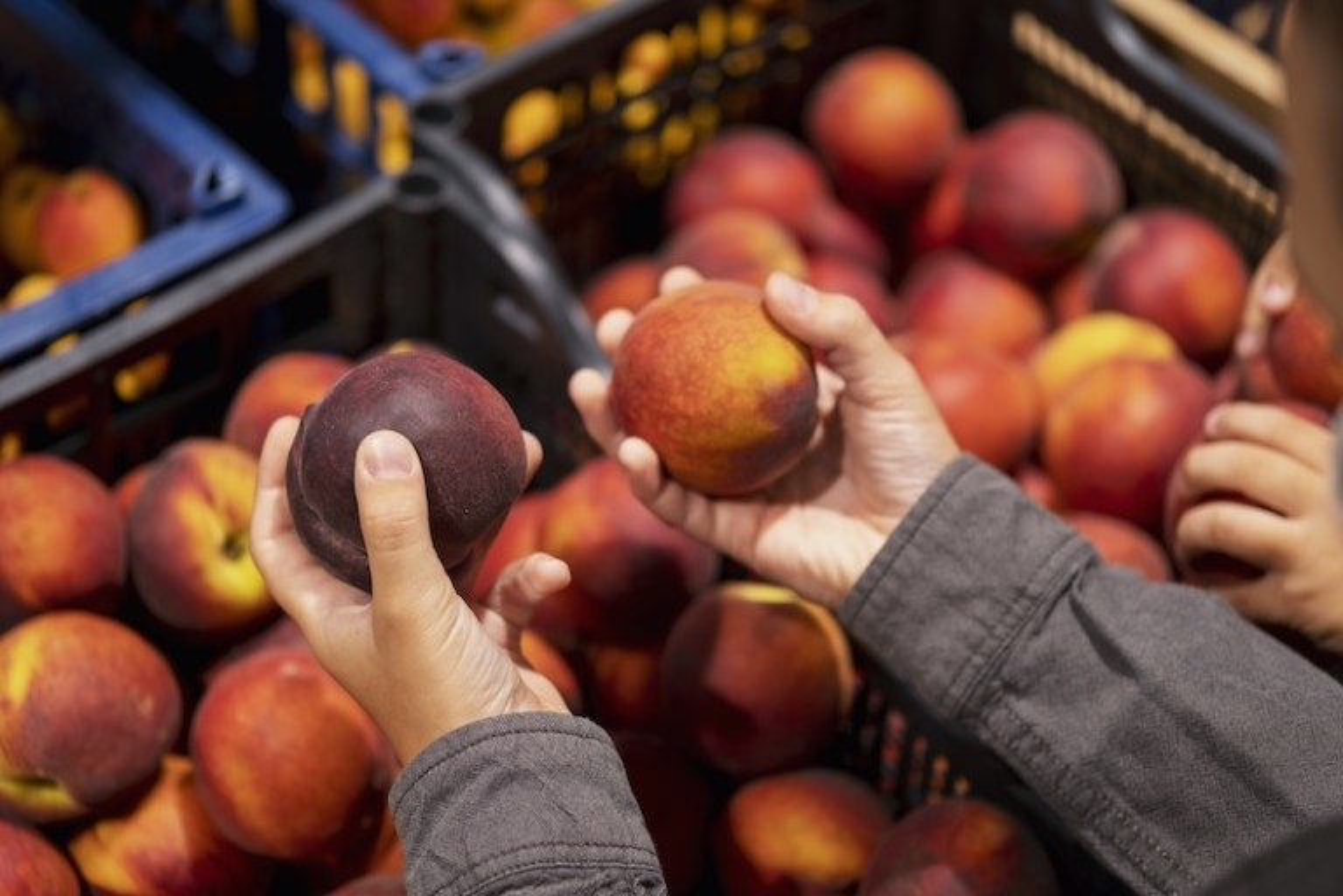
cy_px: 448
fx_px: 2798
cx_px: 672
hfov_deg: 27.0
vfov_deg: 18.2
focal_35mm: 75
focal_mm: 50
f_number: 2
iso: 250
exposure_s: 1/125
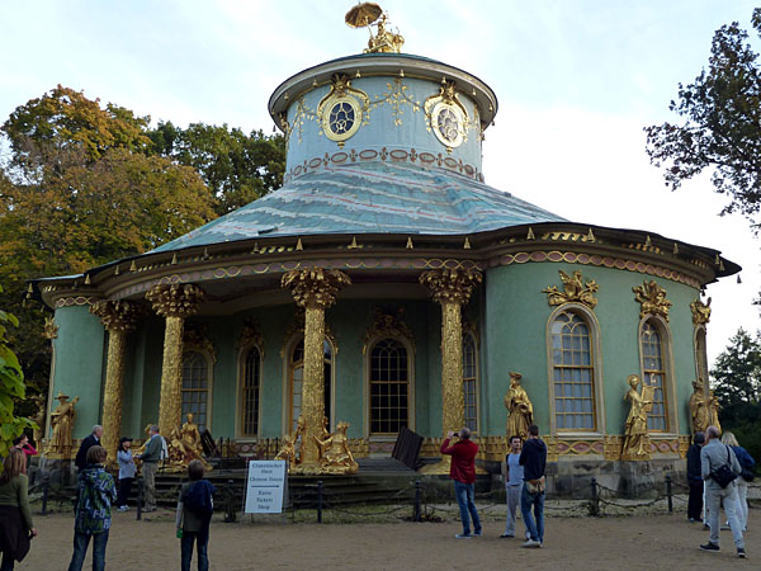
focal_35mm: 35
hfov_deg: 52.6
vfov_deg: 40.7
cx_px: 380
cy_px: 286
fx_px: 769
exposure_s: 1/100
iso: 125
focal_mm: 5.7
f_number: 3.5
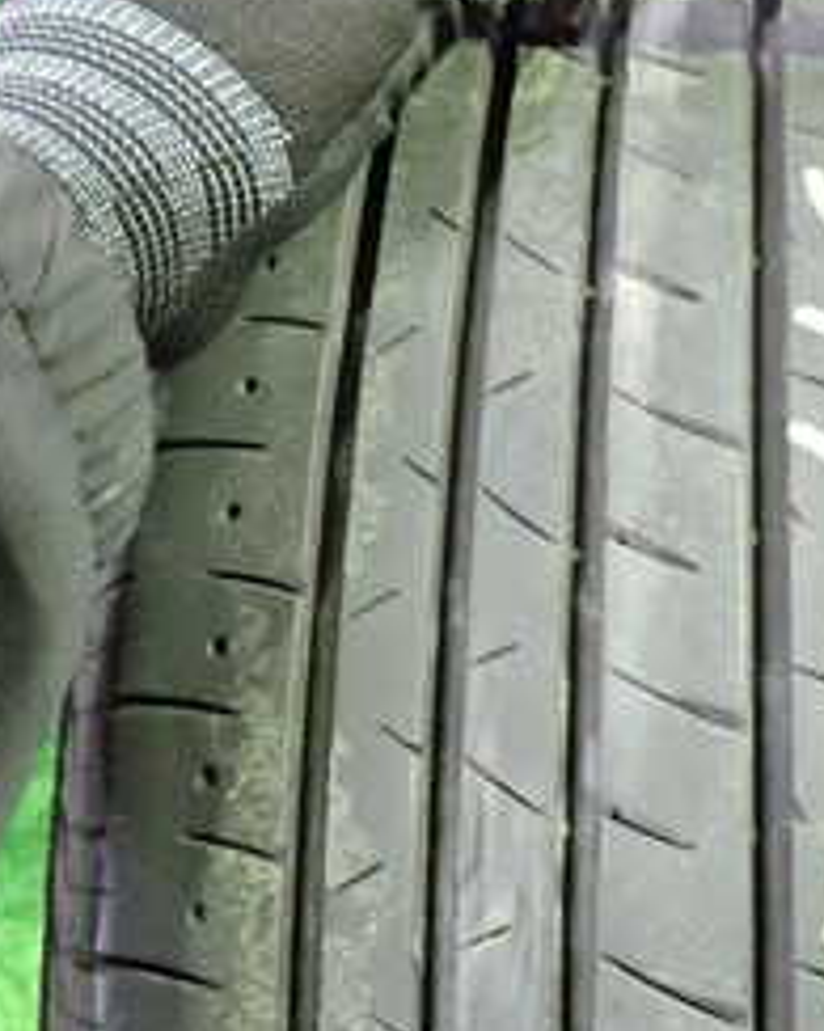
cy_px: 414
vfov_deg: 31.4
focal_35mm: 60
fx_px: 1830
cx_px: 359
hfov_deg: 25.4
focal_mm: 4.5
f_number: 2
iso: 800
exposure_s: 1/20
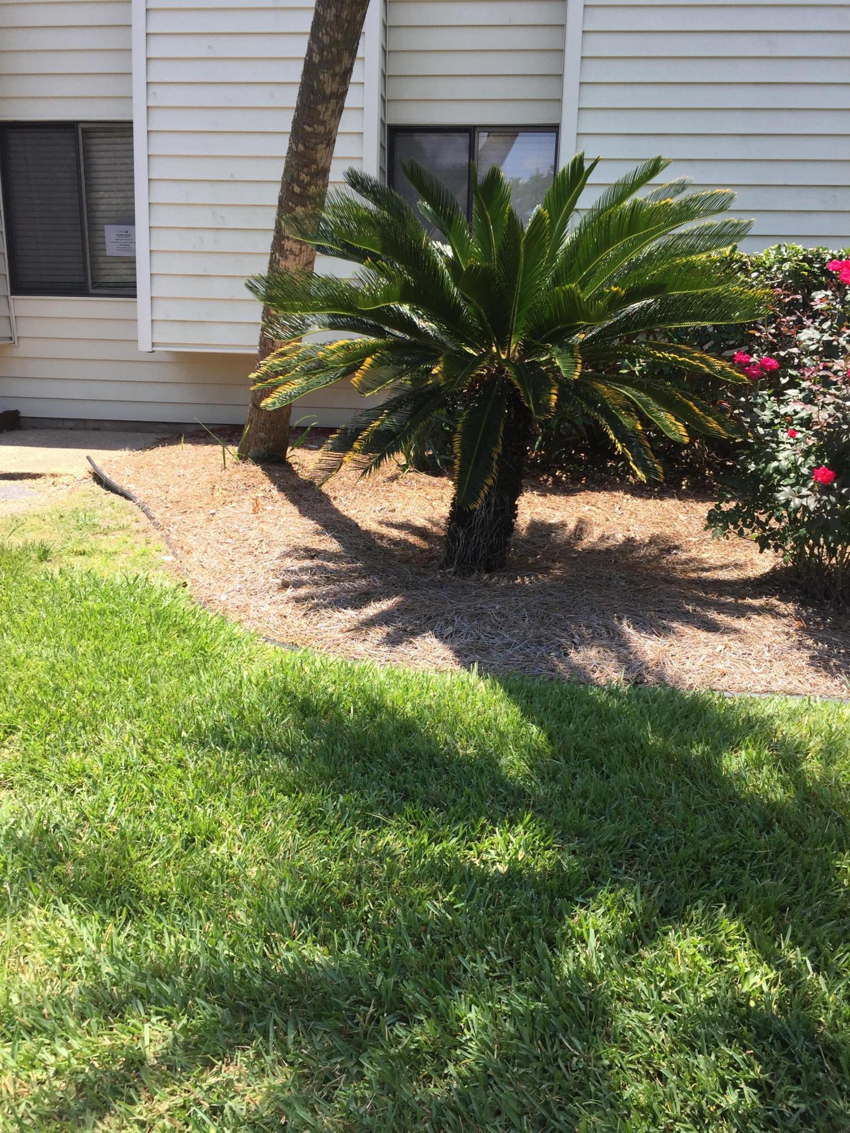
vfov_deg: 61.7
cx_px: 425
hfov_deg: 48.2
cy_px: 566
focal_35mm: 29
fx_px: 949
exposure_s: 1/638
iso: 32
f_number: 2.2
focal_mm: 4.15
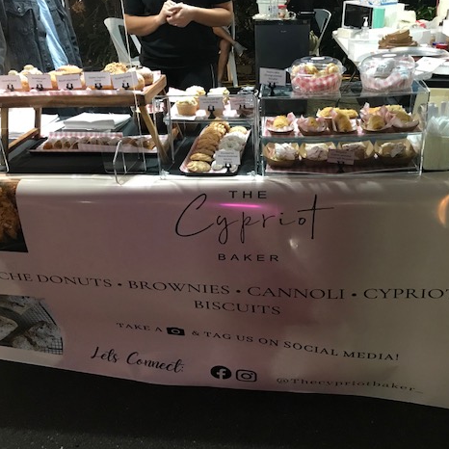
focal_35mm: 34
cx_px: 246
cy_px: 226
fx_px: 499
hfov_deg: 48.4
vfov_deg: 48.5
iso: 100
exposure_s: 1/13
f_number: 1.8
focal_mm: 3.99
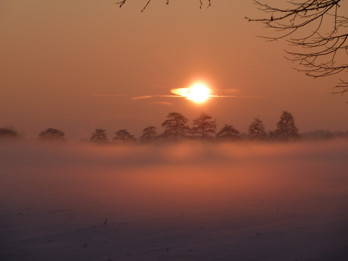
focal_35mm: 158
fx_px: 1588
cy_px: 130
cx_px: 174
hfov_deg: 12.5
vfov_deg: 9.4
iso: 80
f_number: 5.6
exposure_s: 1/400
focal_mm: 25.9
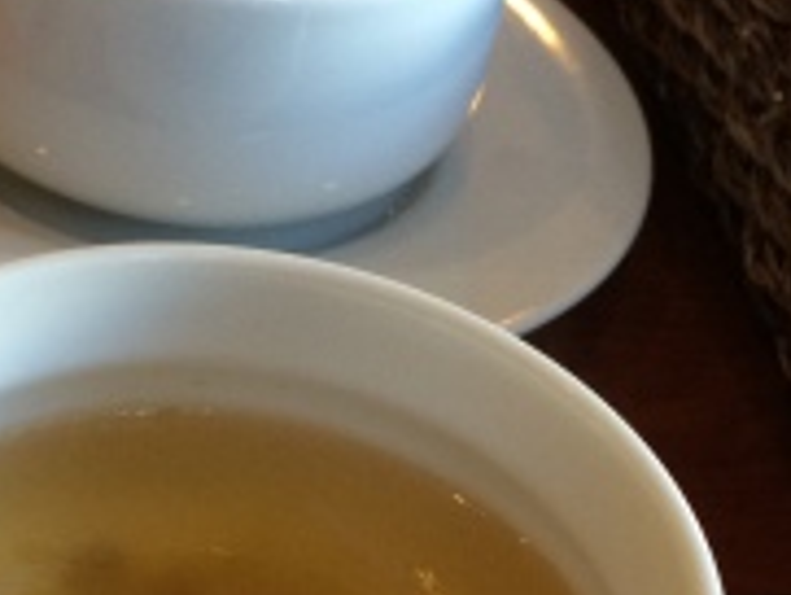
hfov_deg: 24.4
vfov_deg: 17.9
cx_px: 354
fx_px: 1829
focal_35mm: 80
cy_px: 615
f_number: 2.2
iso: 50
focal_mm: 4.15
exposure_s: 1/30
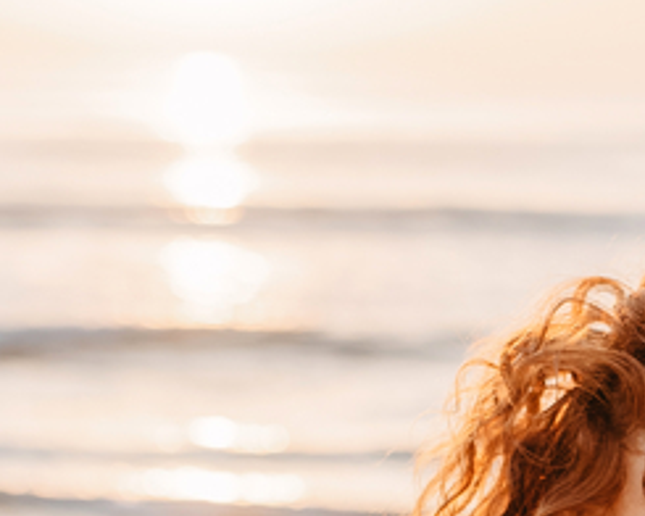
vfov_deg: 9.3
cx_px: 840
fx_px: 3073
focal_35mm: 161
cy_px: 788
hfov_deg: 11.7
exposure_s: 1/1250
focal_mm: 35
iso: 250
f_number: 2.5
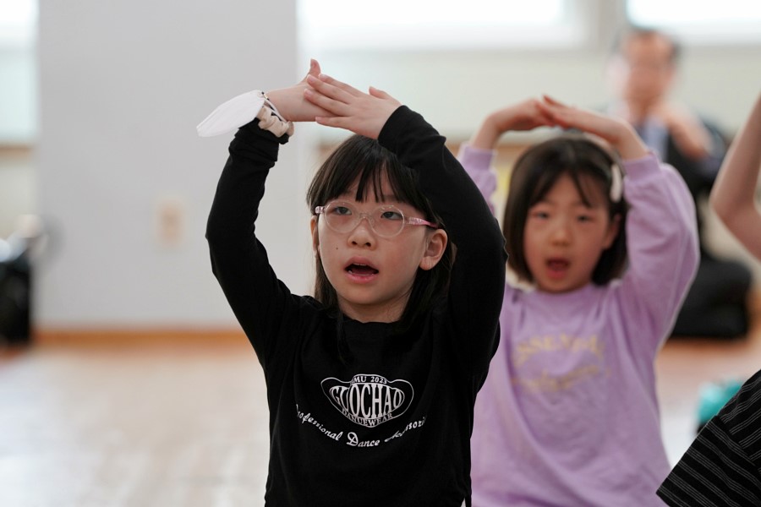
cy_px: 254
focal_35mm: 200
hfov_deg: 10.3
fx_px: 4227
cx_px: 380
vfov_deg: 6.9
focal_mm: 200
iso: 1600
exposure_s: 1/250
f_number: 4
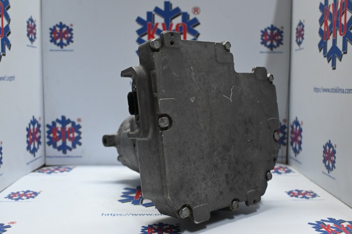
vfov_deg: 35.5
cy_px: 117
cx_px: 176
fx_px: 367
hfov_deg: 51.3
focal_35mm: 38
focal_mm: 25
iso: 1400
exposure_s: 1/125
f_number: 4.2
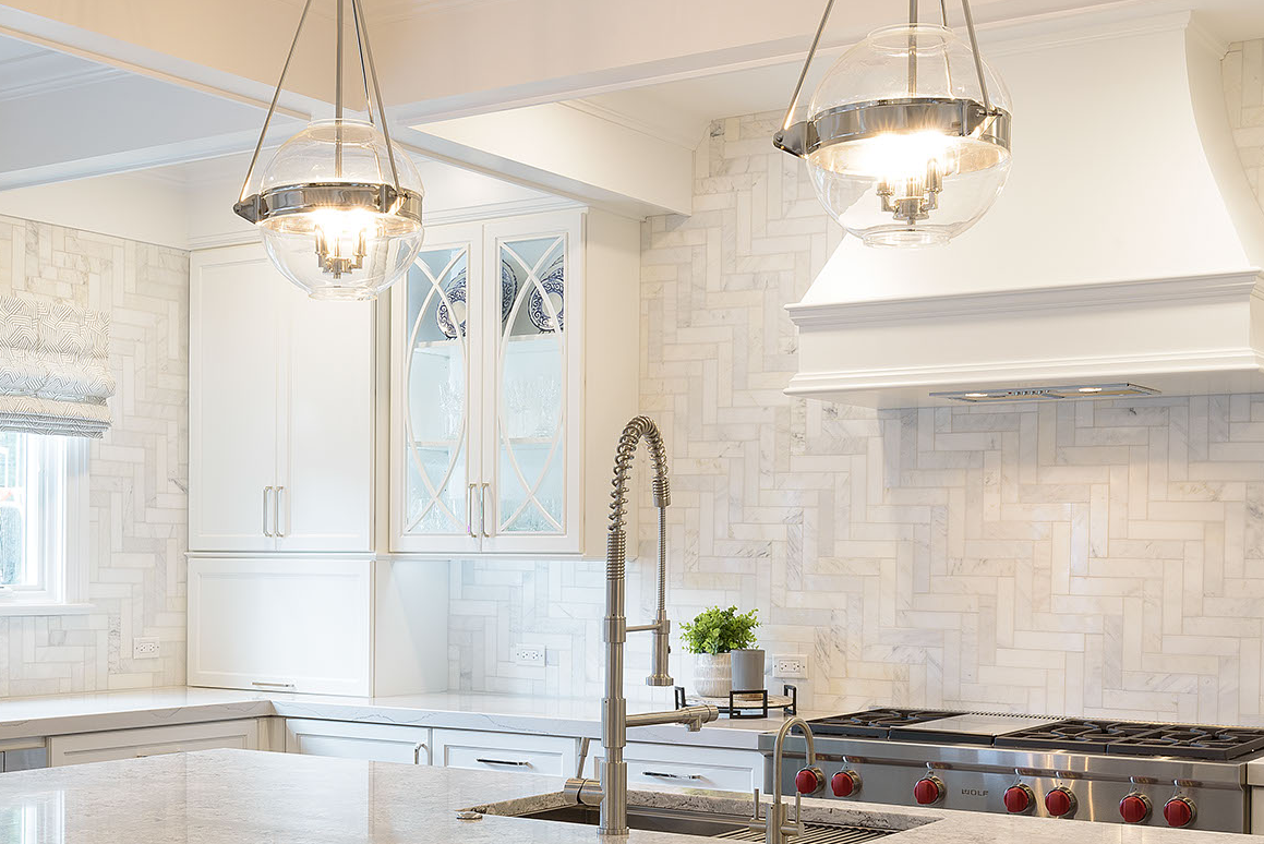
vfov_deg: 25.4
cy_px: 585
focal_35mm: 53
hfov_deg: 37.5
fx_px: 1862
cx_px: 561
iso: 100
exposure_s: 1.3
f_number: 16
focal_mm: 30
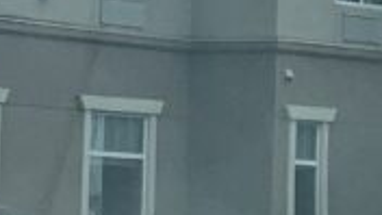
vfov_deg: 3.7
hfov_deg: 6.3
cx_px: -451
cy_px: -17
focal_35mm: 329
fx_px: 3332
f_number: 2.4
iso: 16
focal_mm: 6
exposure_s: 1/856
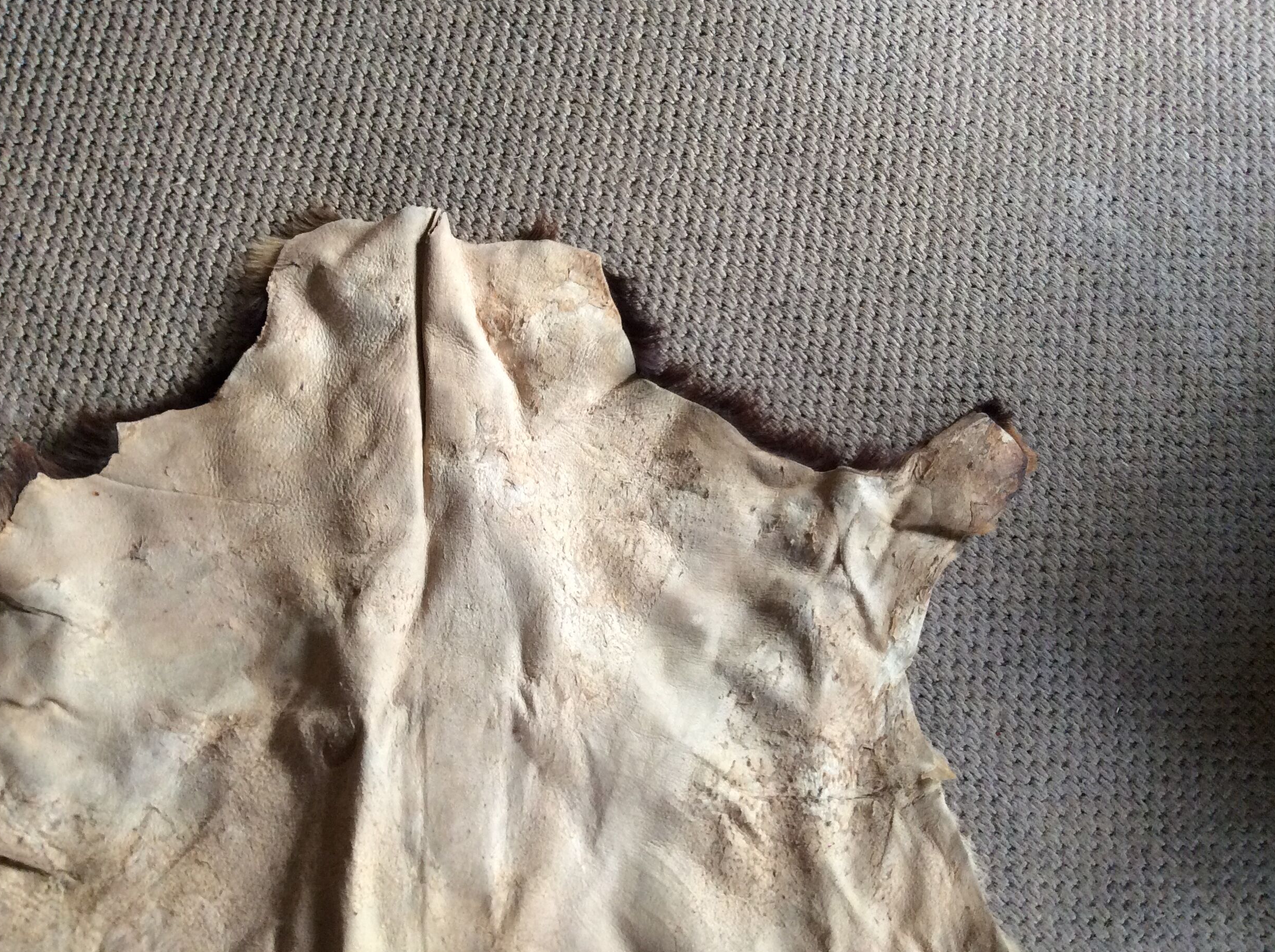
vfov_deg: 41.7
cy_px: 494
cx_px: 655
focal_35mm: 34
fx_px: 1250
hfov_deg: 54.0
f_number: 2.4
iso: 125
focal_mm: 3.3
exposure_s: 1/25
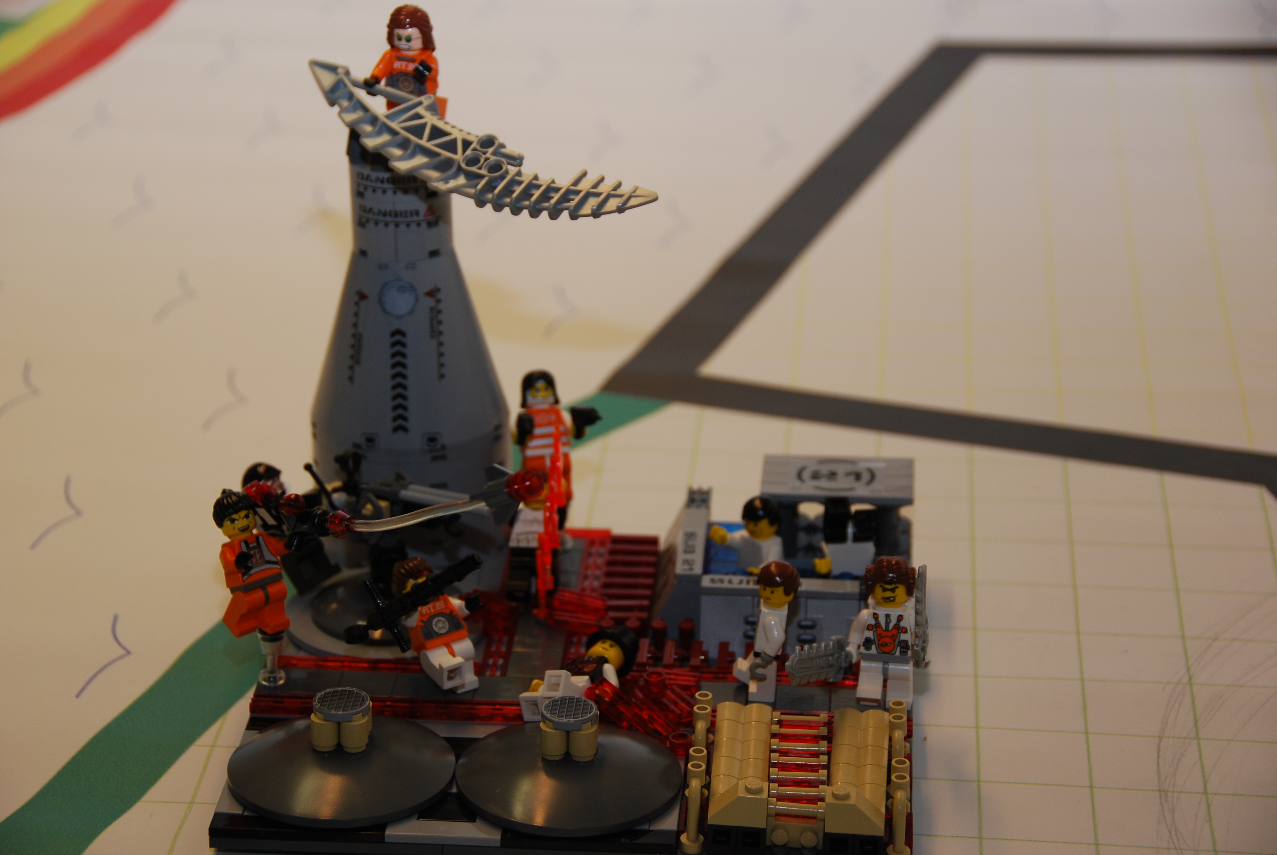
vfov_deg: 13.1
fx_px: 3729
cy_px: 428
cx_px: 638
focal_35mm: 105
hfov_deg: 19.4
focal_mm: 70
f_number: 5
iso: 200
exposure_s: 1/60
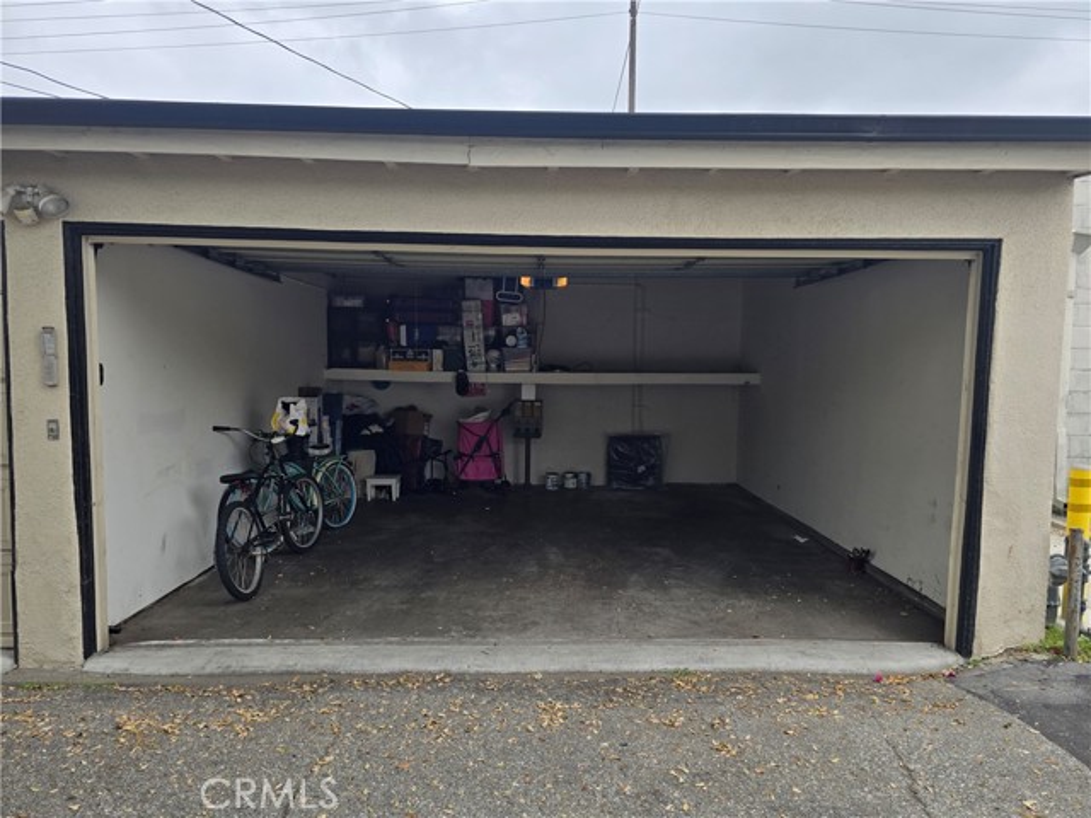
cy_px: 409
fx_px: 725
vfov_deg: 58.9
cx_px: 546
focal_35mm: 23
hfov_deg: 73.9
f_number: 1.7
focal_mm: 6.3
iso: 12
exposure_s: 1/183
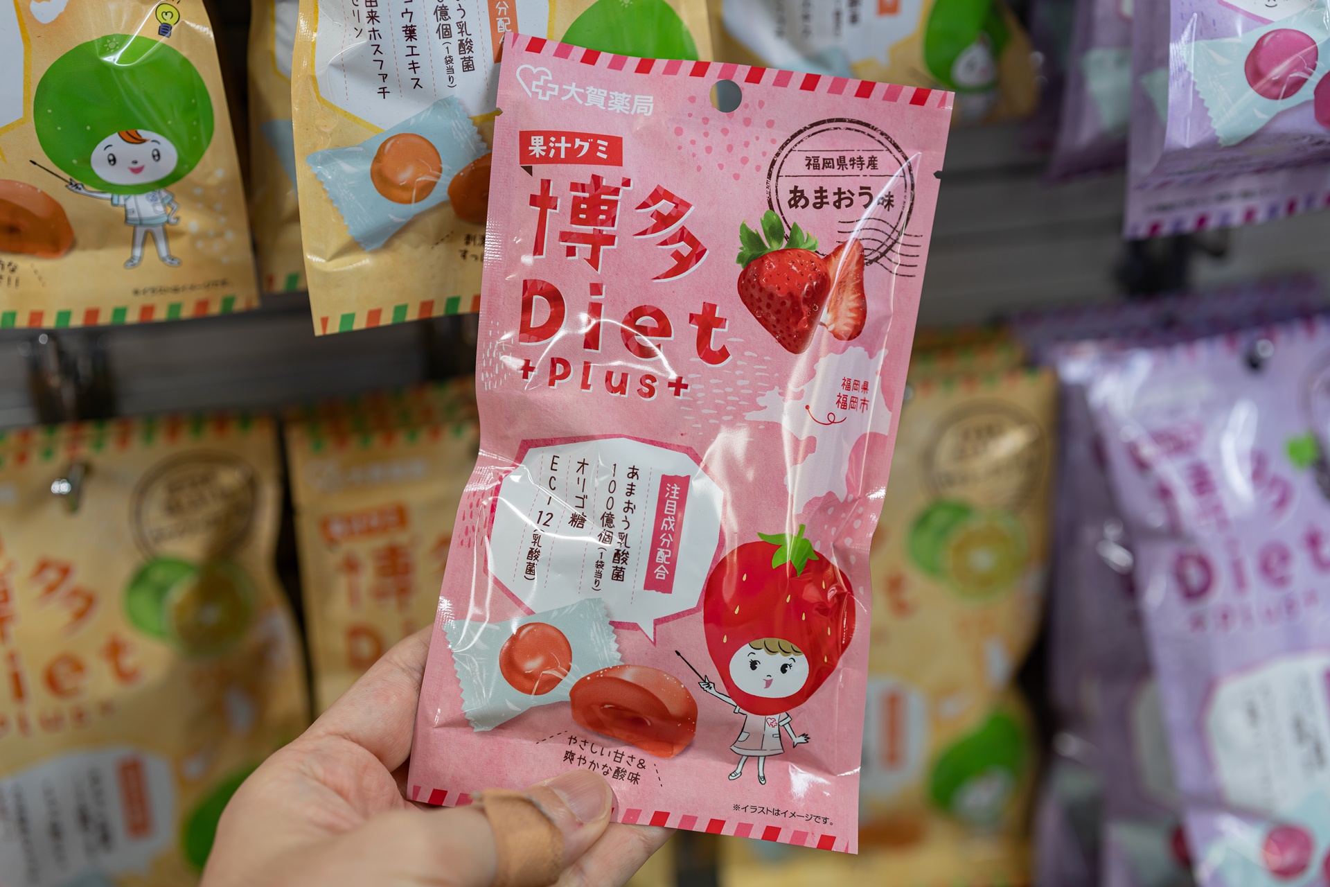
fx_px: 1847
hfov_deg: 39.6
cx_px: 665
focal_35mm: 50
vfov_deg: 27.0
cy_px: 444
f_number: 2.2
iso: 100
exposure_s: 1/160
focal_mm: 50
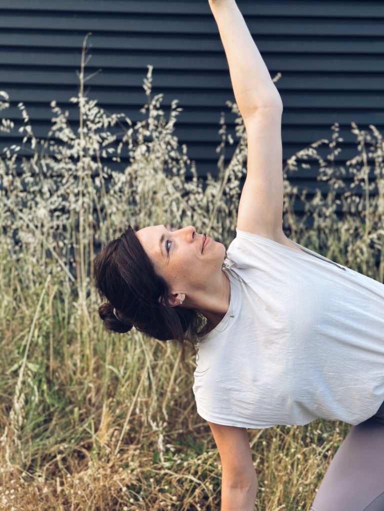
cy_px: 256
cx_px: 192
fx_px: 710
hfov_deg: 30.3
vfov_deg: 39.7
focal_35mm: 48
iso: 80
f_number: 1.78
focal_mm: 6.86
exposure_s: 1/430
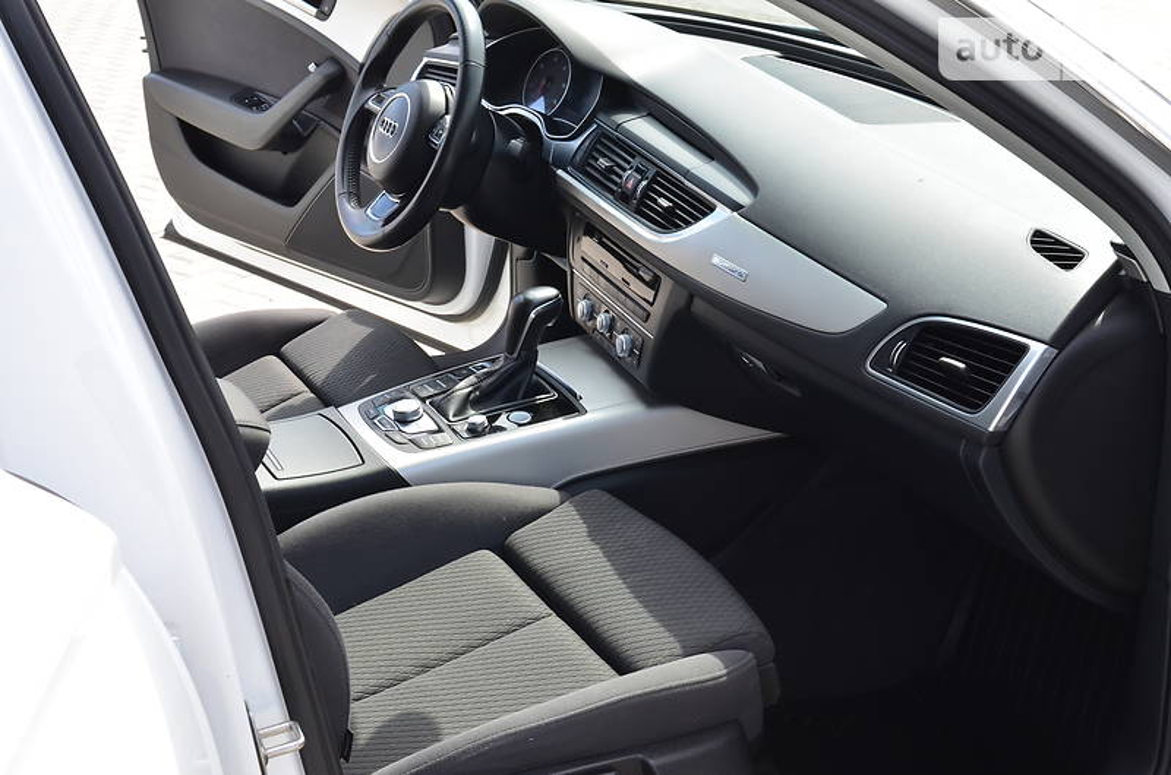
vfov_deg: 25.6
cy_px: 388
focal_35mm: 52
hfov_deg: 37.9
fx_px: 1704
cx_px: 586
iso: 400
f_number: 9
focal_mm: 35
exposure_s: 1/160
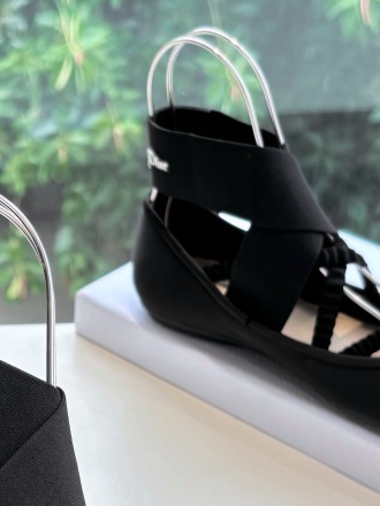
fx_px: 1244
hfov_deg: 17.2
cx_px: 71
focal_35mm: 85
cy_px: 452
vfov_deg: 22.5
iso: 40
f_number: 1.6
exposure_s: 1/162
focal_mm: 5.96
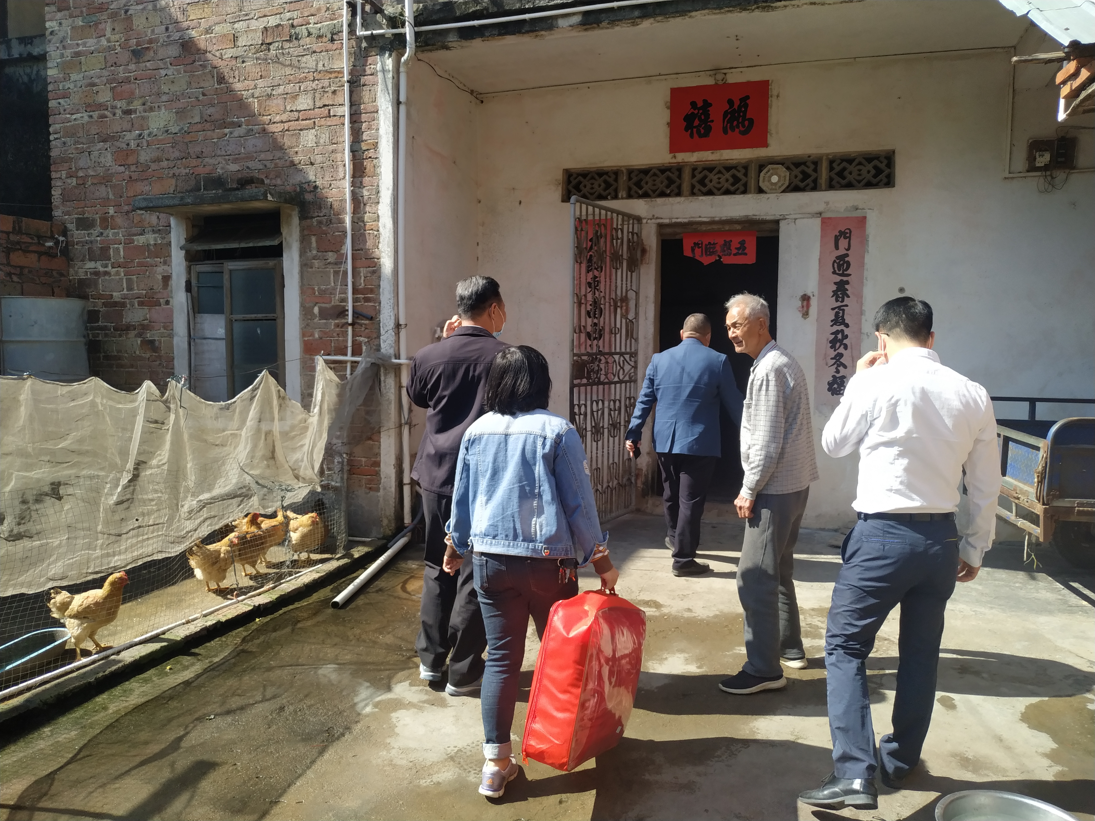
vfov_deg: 56.8
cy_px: 410
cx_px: 548
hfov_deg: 71.6
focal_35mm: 24
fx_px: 759
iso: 200
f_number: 1.9
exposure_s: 1/1135
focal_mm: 3.94
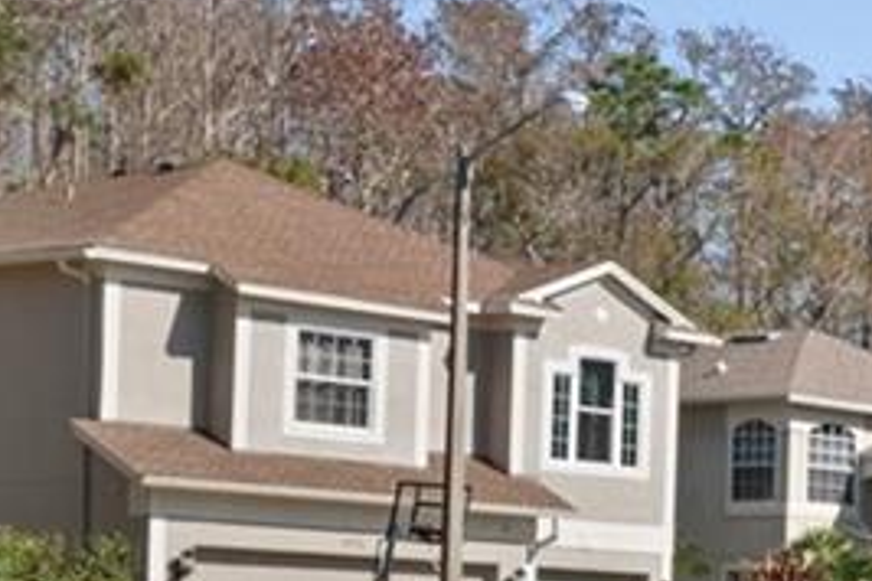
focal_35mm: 120
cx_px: 2087
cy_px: 697
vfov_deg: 11.2
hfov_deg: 13.0
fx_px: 2906
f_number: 9
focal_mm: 20
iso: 250
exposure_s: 1/640
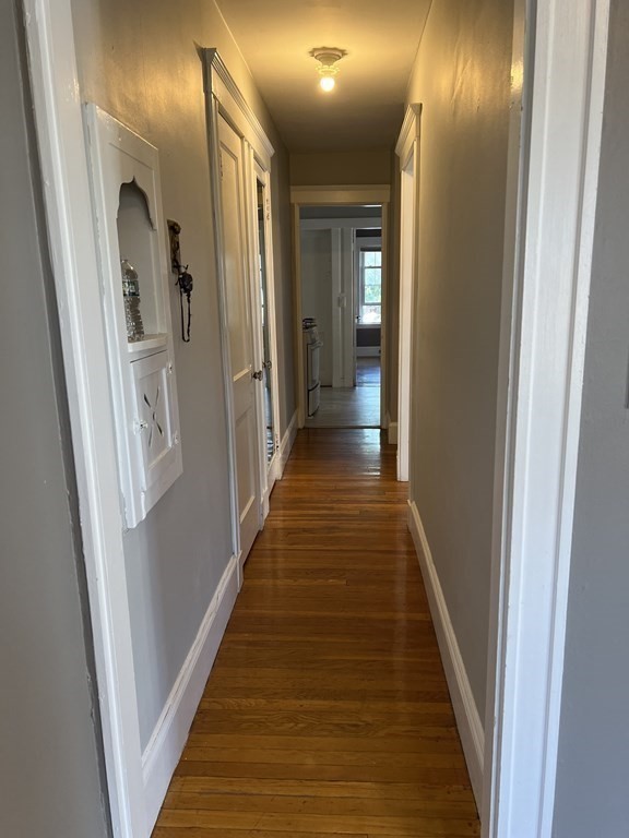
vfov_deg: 67.3
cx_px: 314
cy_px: 419
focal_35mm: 26
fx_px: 630
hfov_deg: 53.1
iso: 125
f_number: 1.5
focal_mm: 5.7
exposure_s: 1/120
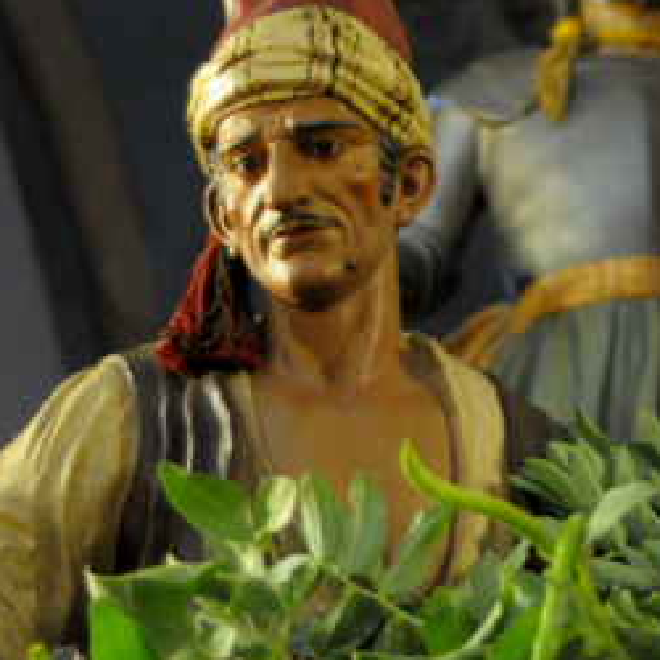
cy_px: 154
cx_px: 652
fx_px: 3516
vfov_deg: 10.7
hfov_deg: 10.6
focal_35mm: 163
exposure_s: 1/30
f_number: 1.8
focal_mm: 50
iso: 1600
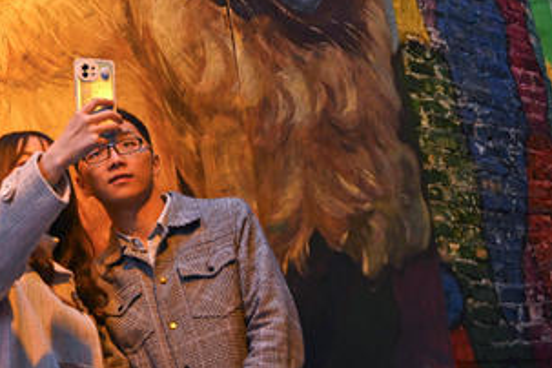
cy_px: -74
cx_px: -120
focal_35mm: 95
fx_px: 1457
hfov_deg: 20.1
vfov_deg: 14.0
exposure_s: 1/50
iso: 1000
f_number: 4
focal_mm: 36
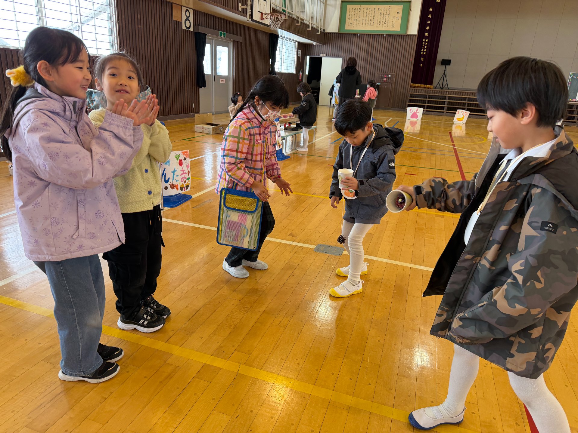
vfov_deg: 56.8
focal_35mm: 24
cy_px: 216
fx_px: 401
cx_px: 289
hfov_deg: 71.6
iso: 160
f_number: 1.78
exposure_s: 1/100
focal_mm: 6.76
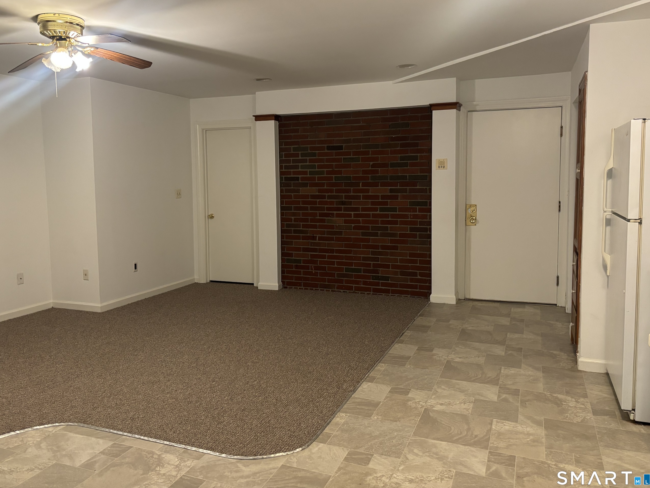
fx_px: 545
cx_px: 302
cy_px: 218
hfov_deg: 61.6
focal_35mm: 29
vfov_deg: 48.2
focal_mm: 5.96
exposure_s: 1/60
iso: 320
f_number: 1.6
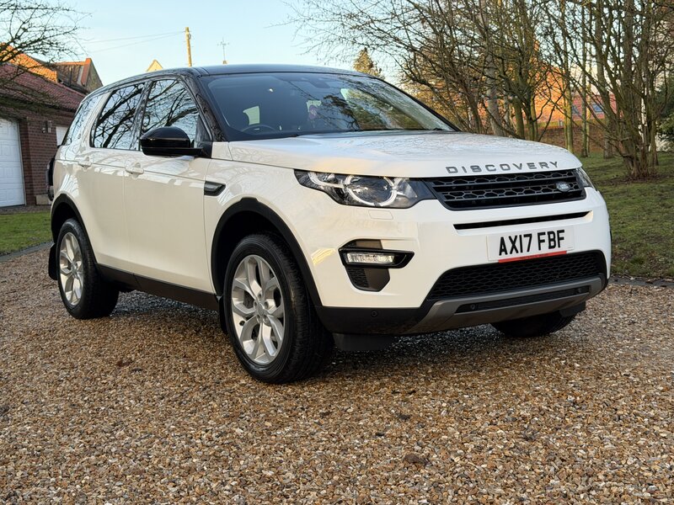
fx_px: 935
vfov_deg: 30.3
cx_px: 337
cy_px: 252
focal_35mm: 48
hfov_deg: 39.7
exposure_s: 1/215
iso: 50
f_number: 1.78
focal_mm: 6.76
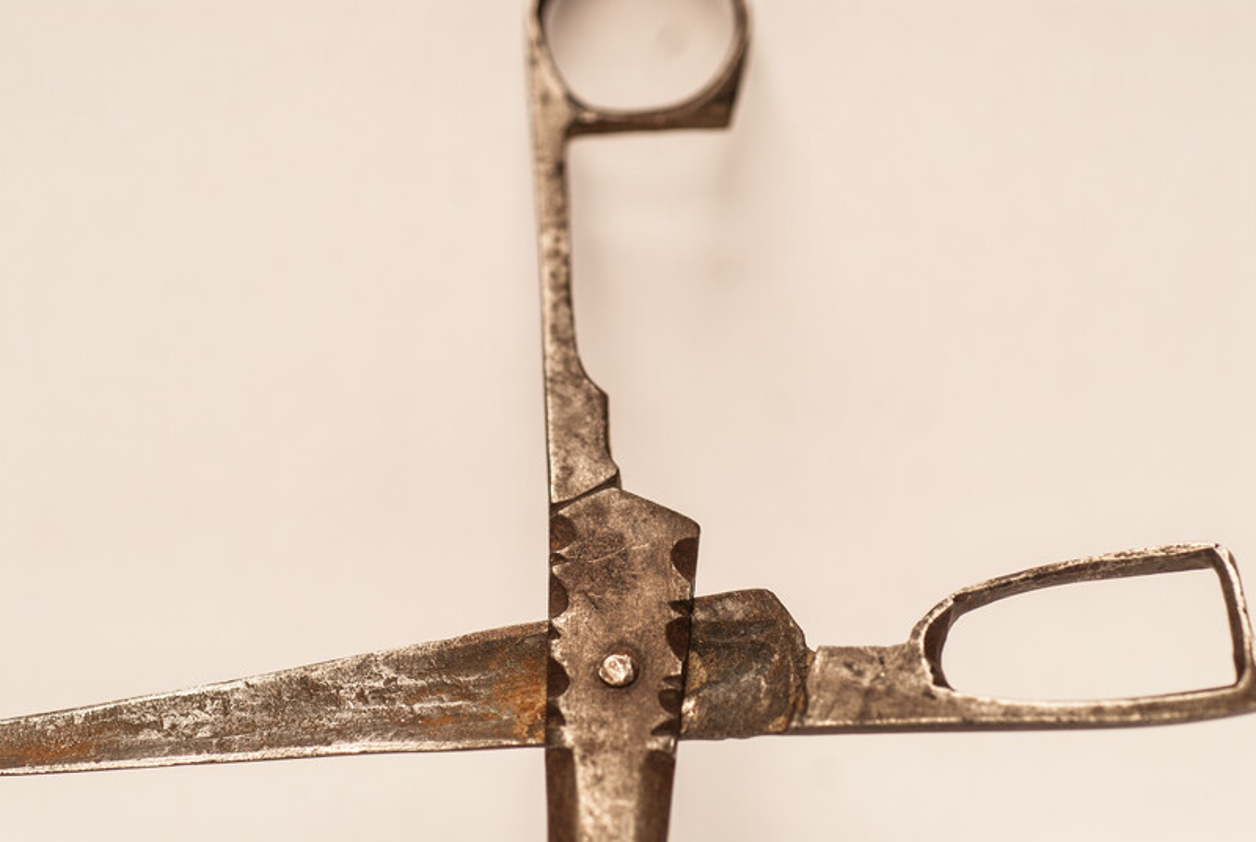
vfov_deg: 15.2
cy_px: 421
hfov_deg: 22.6
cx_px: 628
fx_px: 3145
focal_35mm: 90
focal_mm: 60
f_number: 4
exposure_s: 1/50
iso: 100
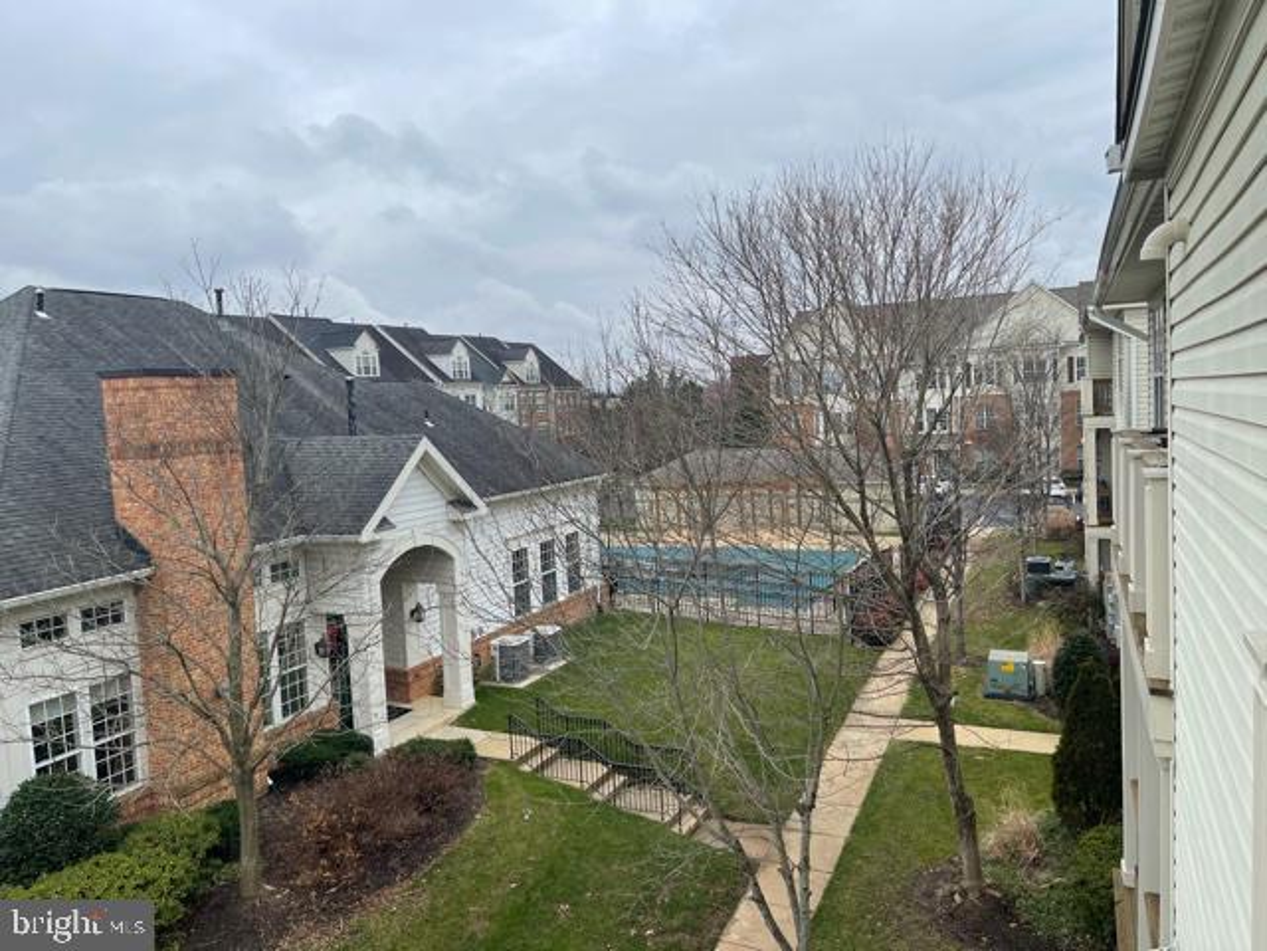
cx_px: 634
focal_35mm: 26
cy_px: 476
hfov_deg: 67.3
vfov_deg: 53.1
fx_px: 952
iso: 32
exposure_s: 1/807
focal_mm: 5.1
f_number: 1.6
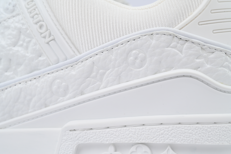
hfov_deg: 22.4
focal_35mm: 91
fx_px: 584
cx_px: 116
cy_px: 77
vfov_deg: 15.0
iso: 400
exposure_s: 1/100
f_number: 11
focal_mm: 91
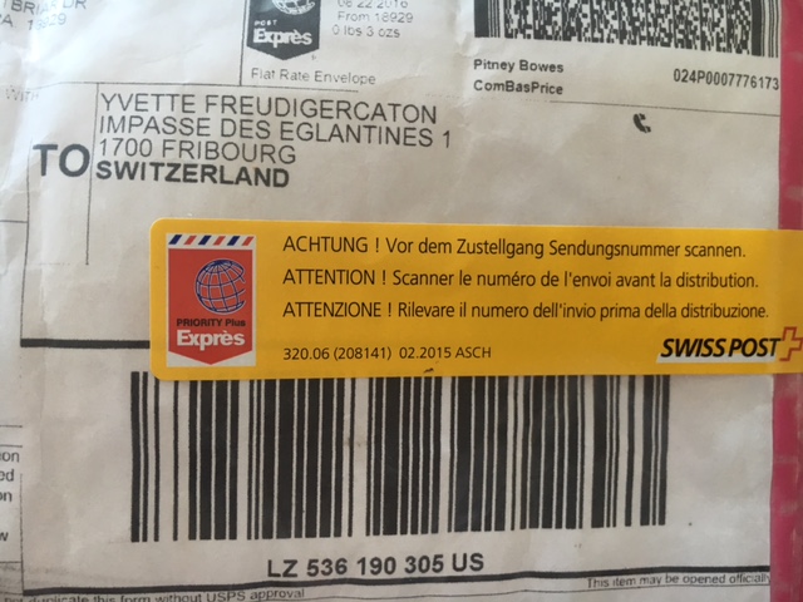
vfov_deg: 48.2
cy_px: 301
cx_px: 402
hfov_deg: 61.7
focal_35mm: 29
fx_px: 673
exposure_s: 1/33
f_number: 2.2
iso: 50
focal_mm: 4.15
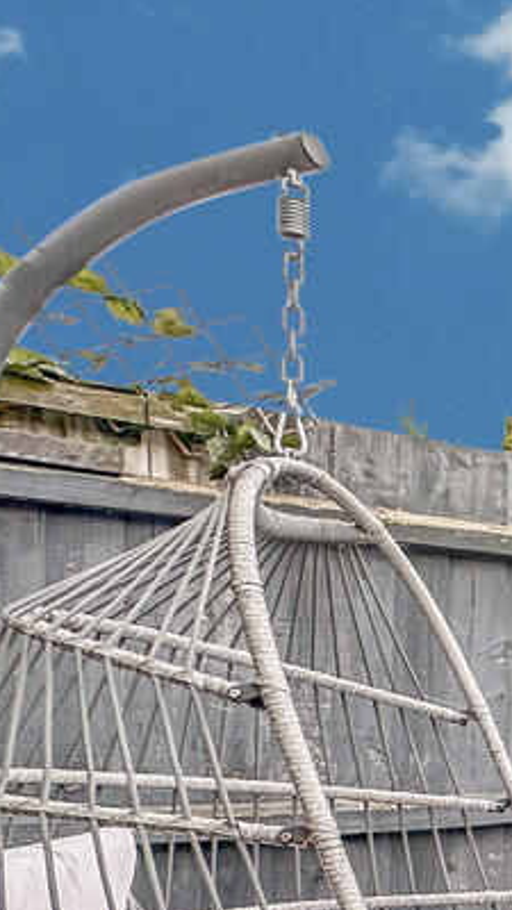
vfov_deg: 46.6
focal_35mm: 39
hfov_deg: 17.4
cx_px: 1101
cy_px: 817
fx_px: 941
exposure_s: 1/100
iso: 40
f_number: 2.2
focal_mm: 2.22
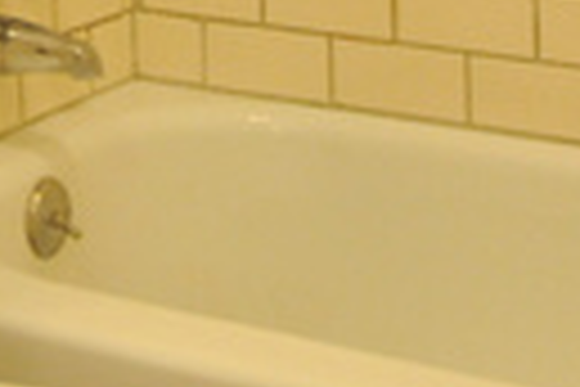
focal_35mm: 119
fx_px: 1917
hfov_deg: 16.5
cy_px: -488
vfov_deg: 10.2
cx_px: -121
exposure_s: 1/30
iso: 320
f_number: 3.5
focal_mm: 10
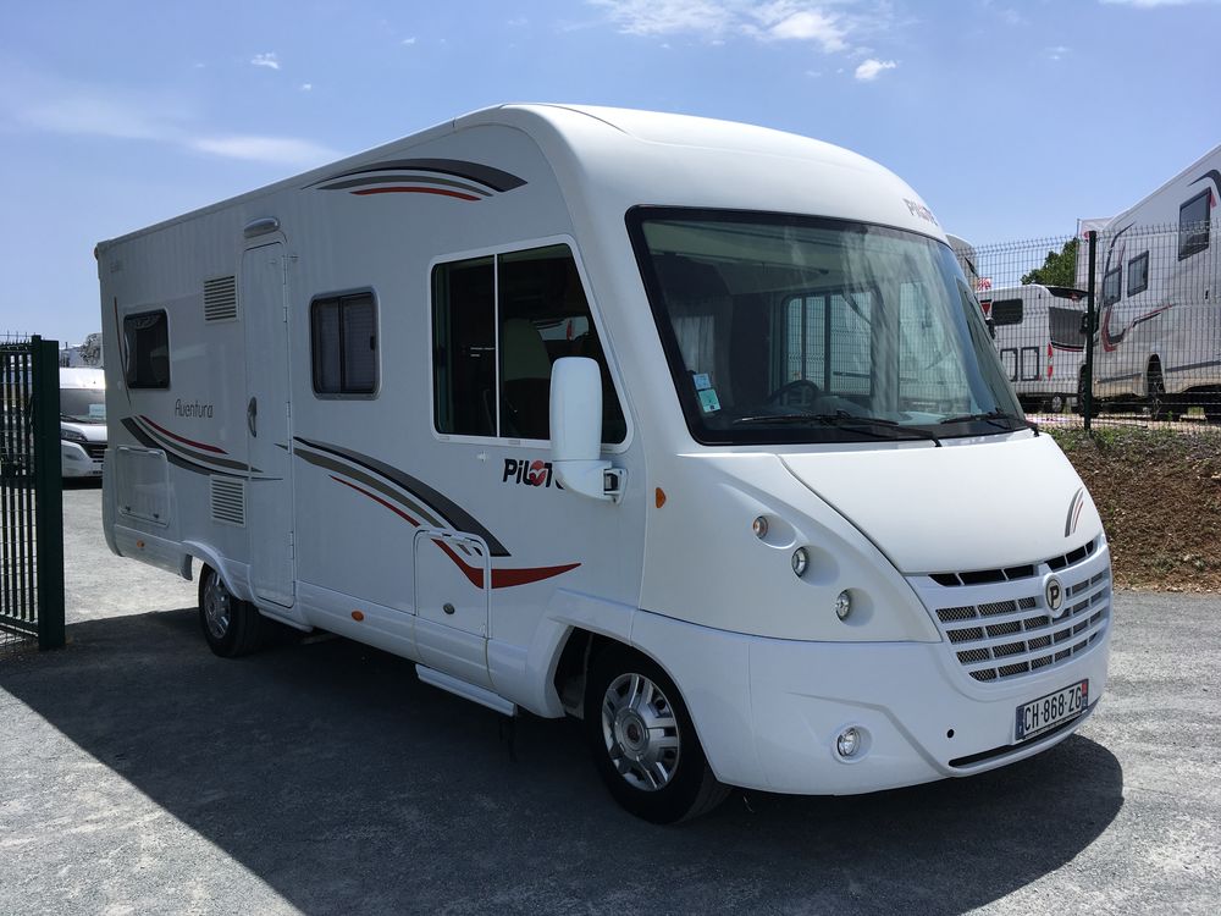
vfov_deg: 48.2
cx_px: 610
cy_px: 458
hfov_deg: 61.7
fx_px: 1023
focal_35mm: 29
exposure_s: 1/2024
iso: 25
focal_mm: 4.15
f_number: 2.2
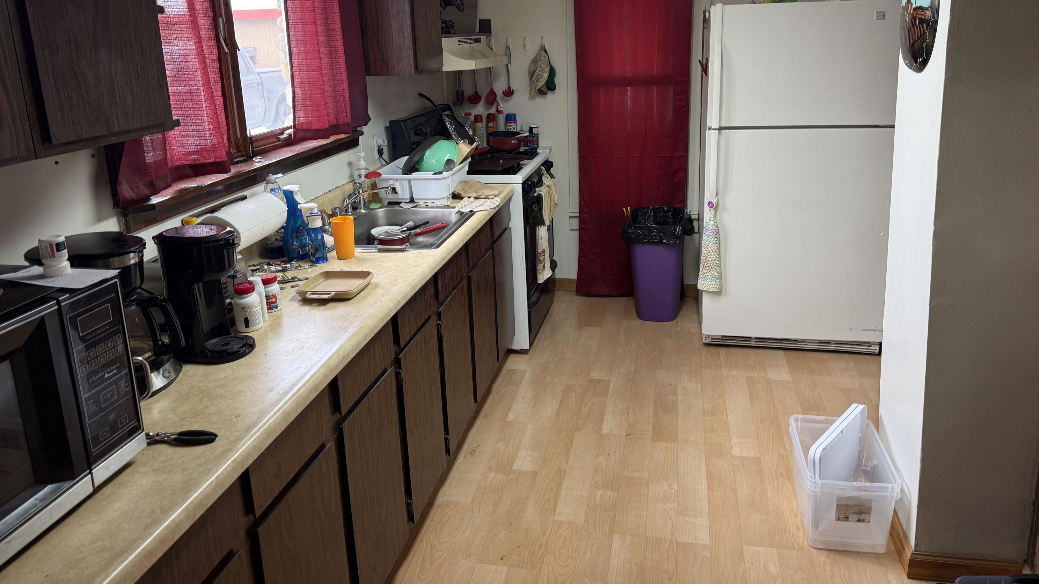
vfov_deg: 42.4
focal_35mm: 27
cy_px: 205
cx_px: 535
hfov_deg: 69.8
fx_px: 744
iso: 125
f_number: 1.78
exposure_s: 1/60
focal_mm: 6.76
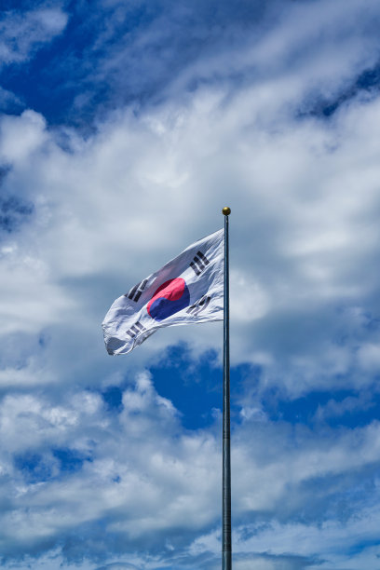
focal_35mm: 70
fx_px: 1108
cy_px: 285
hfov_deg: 19.5
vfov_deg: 28.8
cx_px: 190
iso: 50
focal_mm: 70
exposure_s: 1/200
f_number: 13
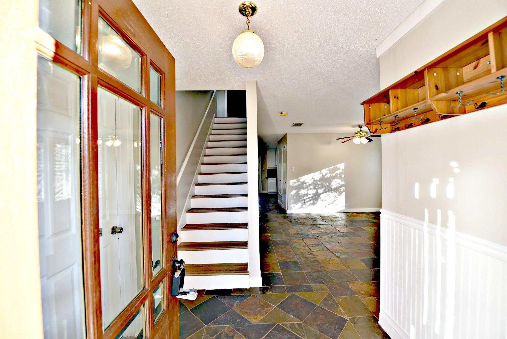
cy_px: 170
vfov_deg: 81.3
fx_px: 197
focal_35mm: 14
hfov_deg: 104.2
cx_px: 254
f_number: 5
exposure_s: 1/100
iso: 400
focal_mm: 14
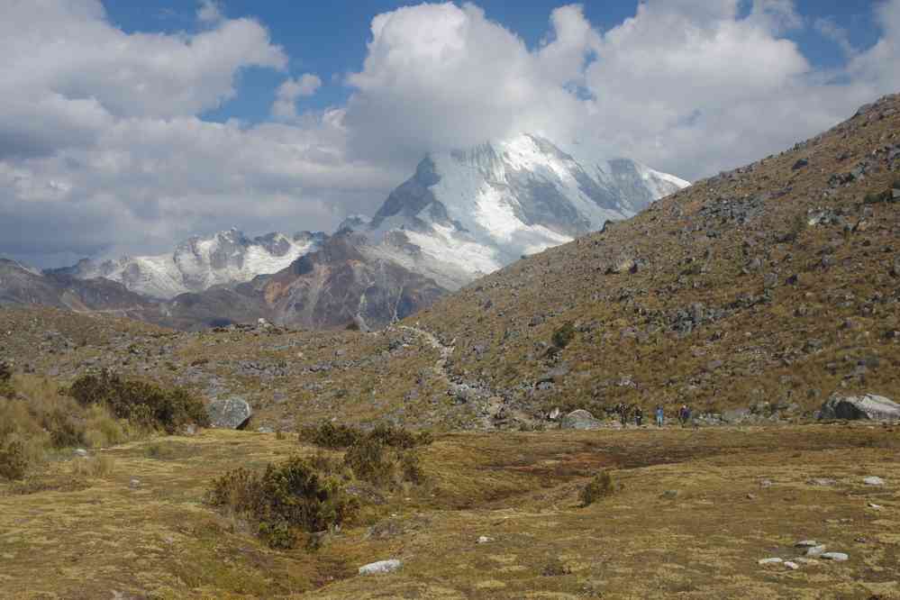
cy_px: 300
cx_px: 450
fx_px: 1162
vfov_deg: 28.9
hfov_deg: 42.3
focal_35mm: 46
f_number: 11
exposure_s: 1/125
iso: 200
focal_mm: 31
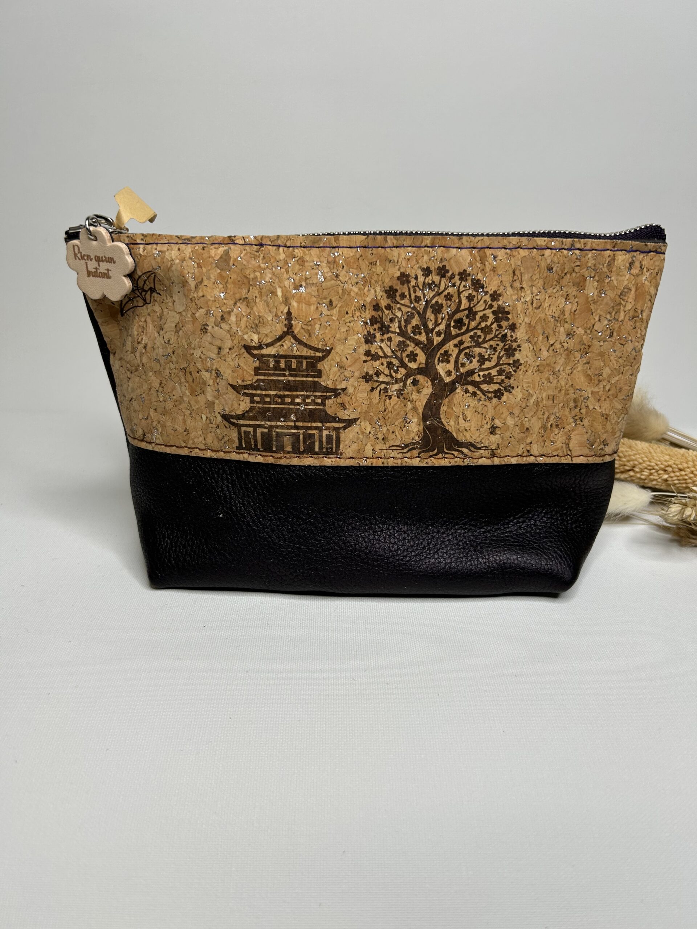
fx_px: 698
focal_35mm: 26
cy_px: 464
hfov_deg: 53.1
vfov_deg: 67.3
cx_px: 348
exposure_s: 1/332
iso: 50
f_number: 1.5
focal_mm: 5.7
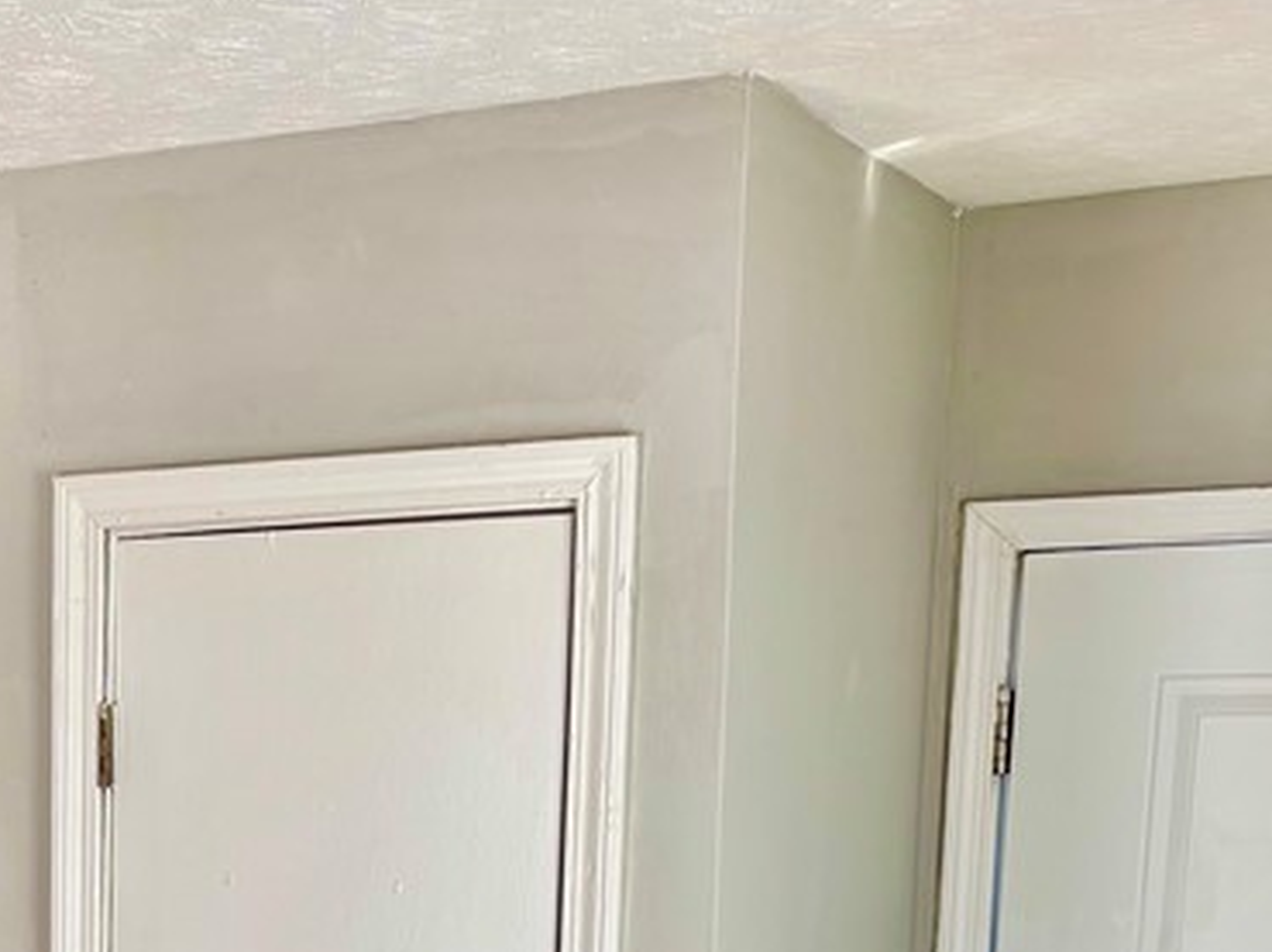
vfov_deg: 19.2
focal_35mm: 72
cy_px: 1169
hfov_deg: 24.9
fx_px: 2644
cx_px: -182
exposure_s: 1/121
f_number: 1.6
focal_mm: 5.96
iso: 64
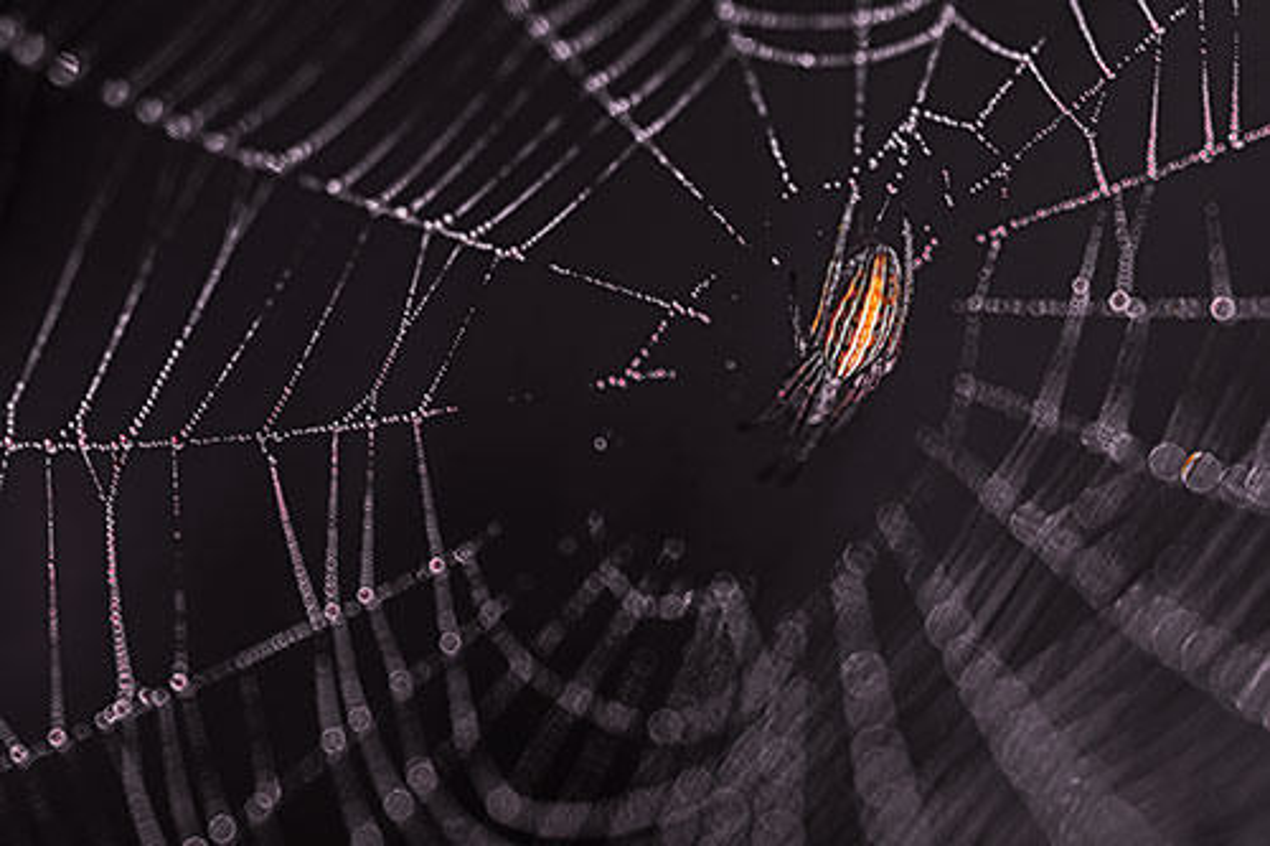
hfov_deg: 9.8
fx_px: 7405
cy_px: 423
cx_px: 635
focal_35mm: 210
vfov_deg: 6.5
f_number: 8.5
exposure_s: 1/250
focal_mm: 210
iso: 180
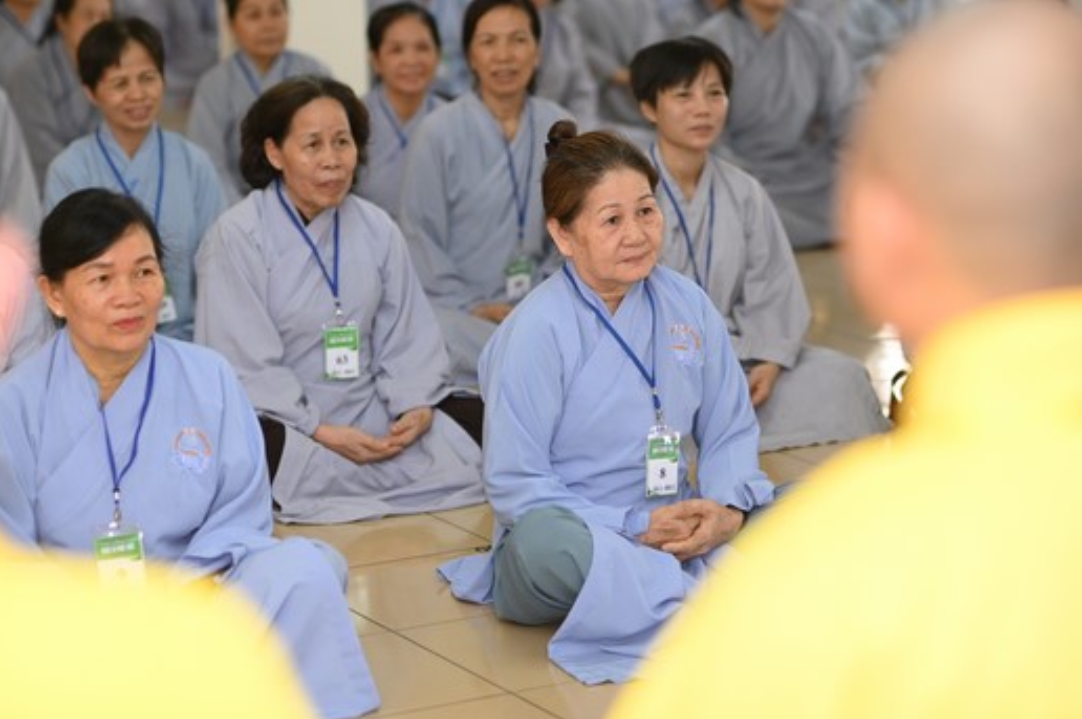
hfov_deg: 19.1
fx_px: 3213
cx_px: 526
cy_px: 283
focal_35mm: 107
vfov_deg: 12.8
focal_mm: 85
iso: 1250
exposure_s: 1/160
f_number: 2.5
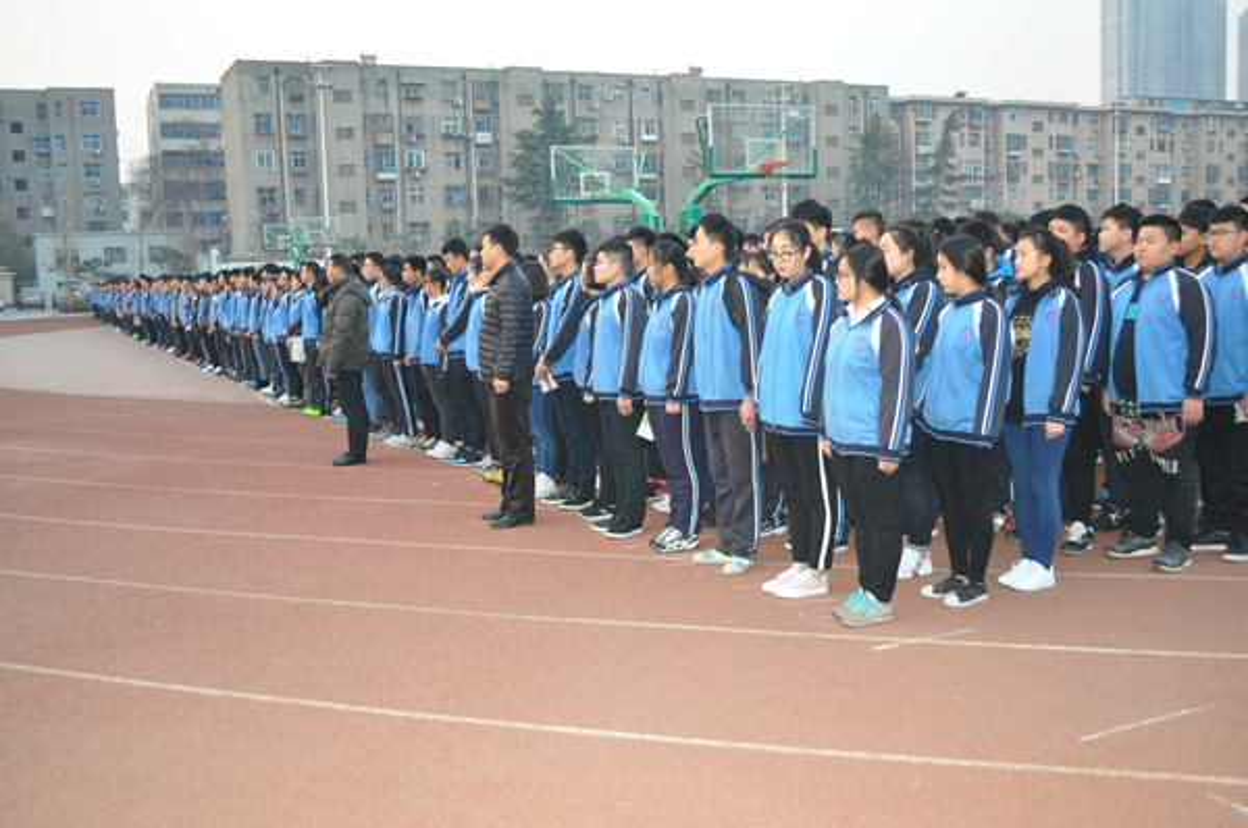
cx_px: 624
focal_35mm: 36
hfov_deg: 53.2
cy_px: 414
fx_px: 1246
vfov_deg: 36.8
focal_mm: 24
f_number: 4
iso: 800
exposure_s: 1/80
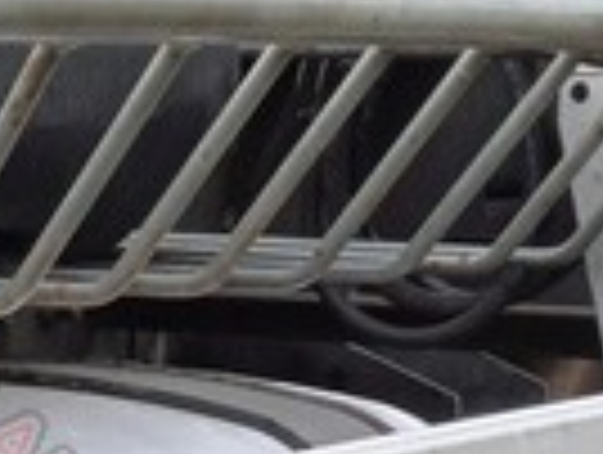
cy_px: 778
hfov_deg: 9.9
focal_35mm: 191
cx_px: -428
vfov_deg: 7.6
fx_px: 3333
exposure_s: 1/190
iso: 50
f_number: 1.8
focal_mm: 4.65
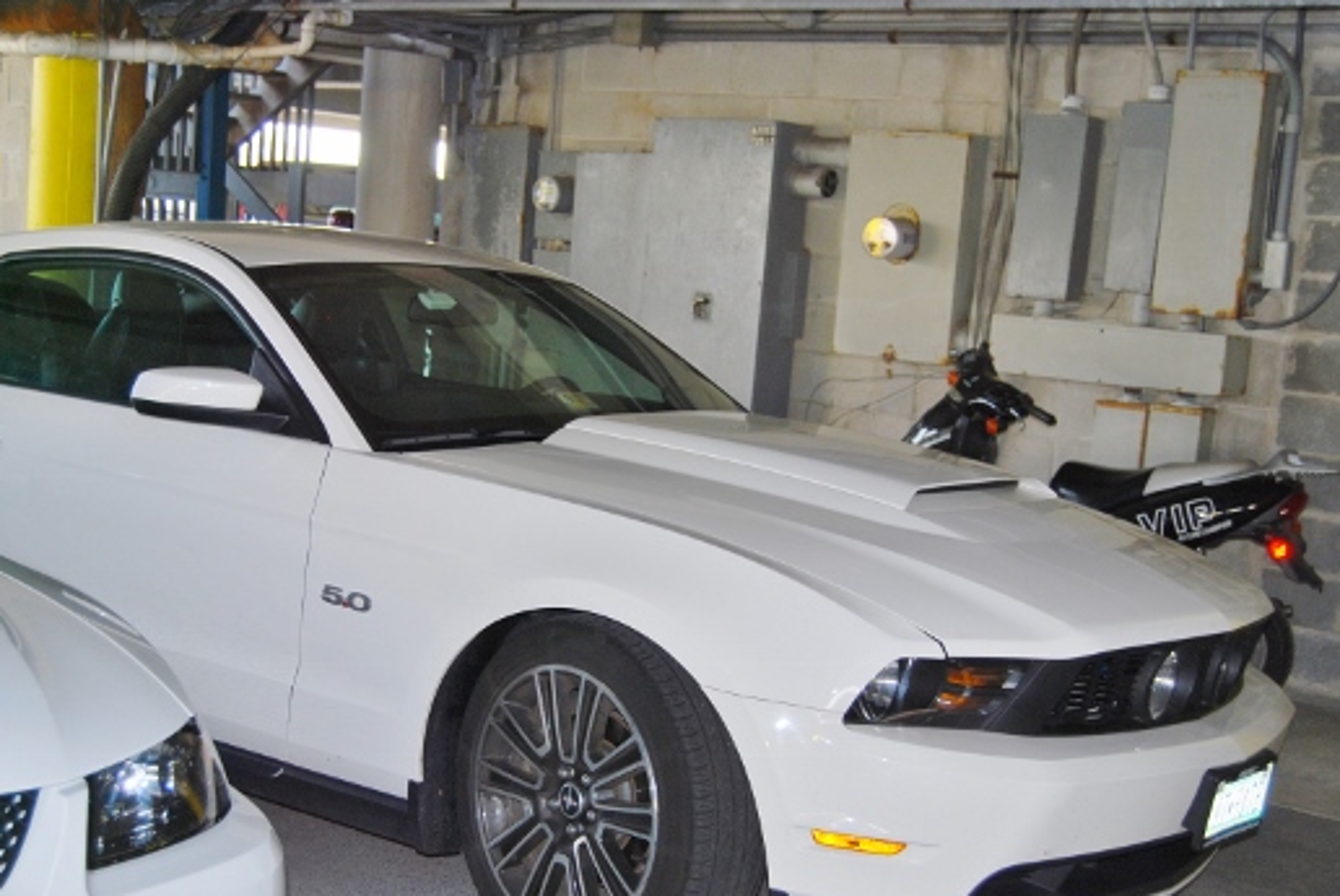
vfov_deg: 23.6
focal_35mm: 58
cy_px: 522
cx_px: 551
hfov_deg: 34.6
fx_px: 2146
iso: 200
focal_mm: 31
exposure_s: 1/60
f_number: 4.5
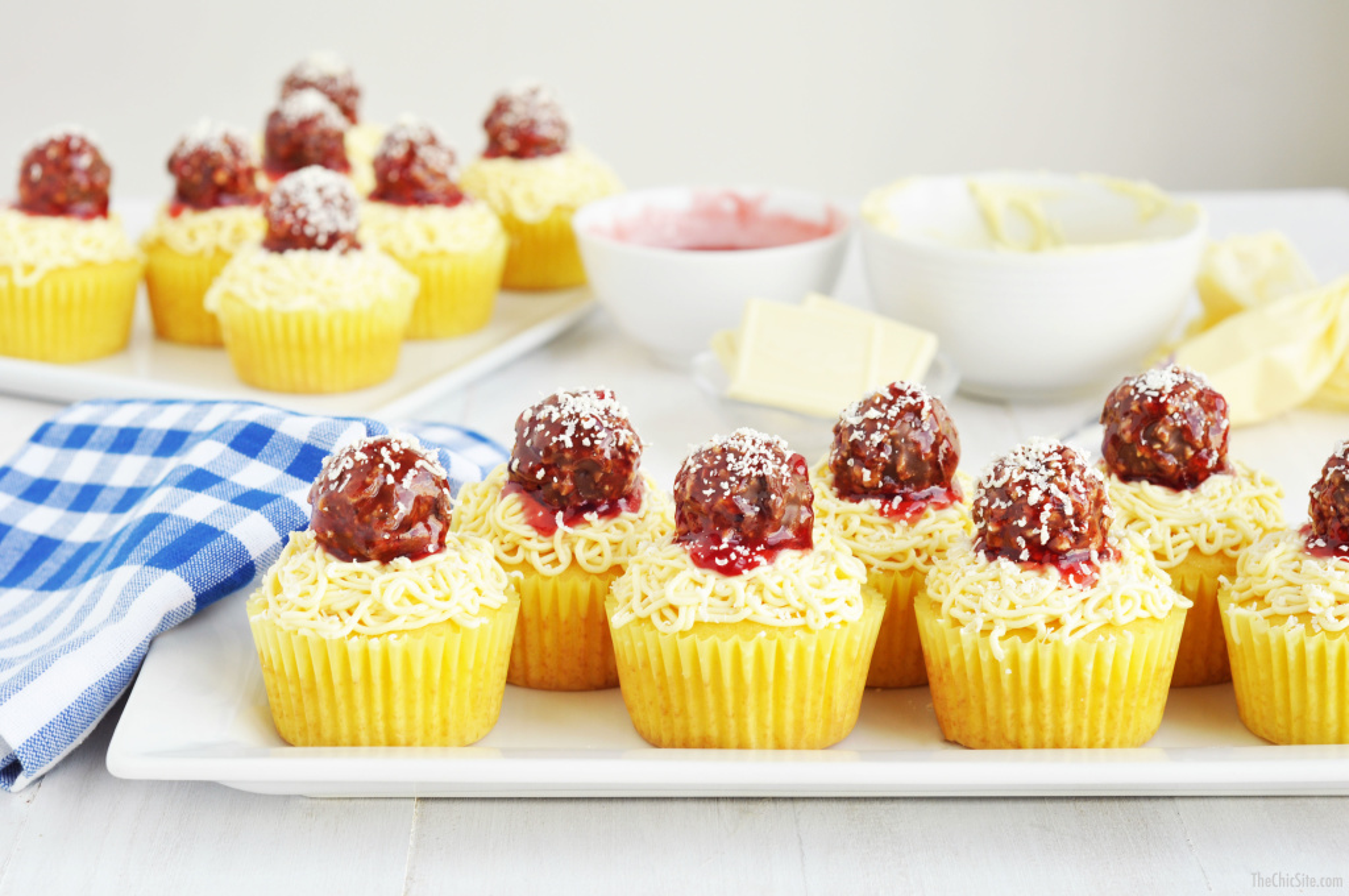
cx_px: 674
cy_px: 448
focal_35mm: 75
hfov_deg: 27.0
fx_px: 2807
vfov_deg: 18.1
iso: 200
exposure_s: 1/80
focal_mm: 50
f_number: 5
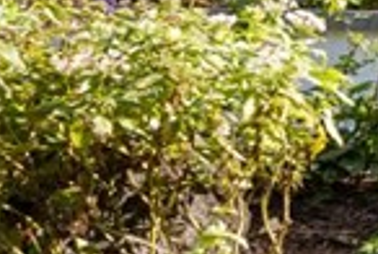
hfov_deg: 10.5
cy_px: -53
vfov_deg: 12.0
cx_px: 1217
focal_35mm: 112
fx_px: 1178
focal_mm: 16
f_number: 9
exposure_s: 1/40
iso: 640
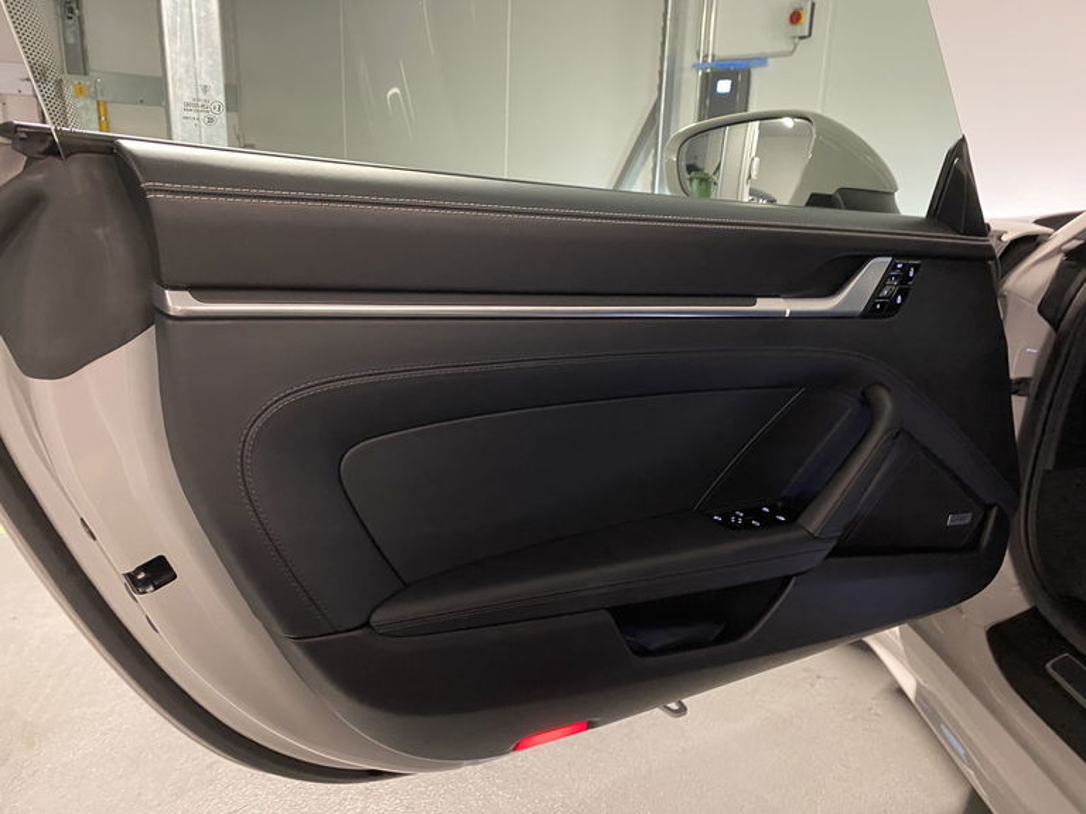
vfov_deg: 53.1
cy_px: 407
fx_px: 816
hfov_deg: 67.3
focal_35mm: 26
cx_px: 543
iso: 500
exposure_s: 1/25
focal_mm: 4.25
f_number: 1.8
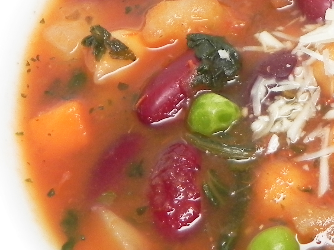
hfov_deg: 23.7
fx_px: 743
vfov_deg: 19.1
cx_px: 370
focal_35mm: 77
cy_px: 142
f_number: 2.8
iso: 160
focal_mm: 4.6
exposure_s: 1/41.1
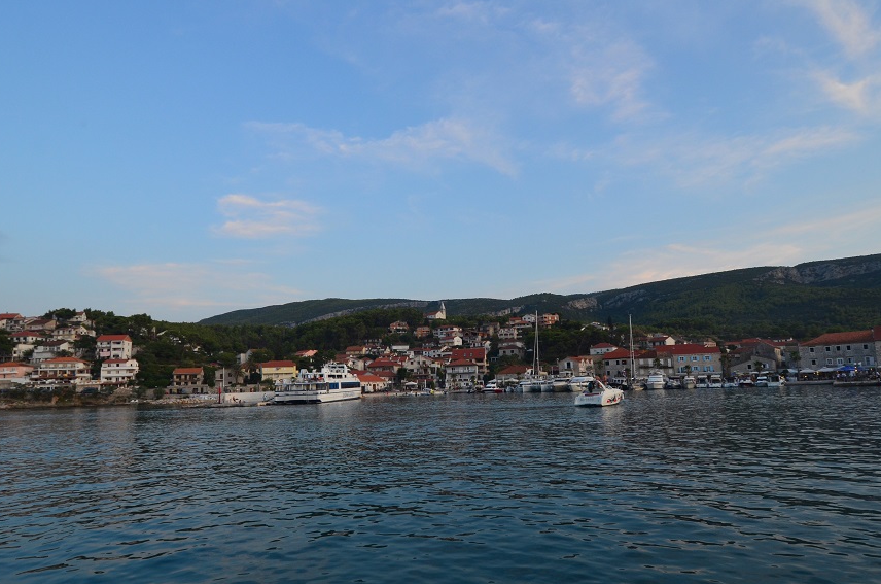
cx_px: 433
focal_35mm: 21
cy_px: 299
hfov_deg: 81.3
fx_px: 513
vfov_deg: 59.3
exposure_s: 1/200
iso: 400
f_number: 5.6
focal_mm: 12
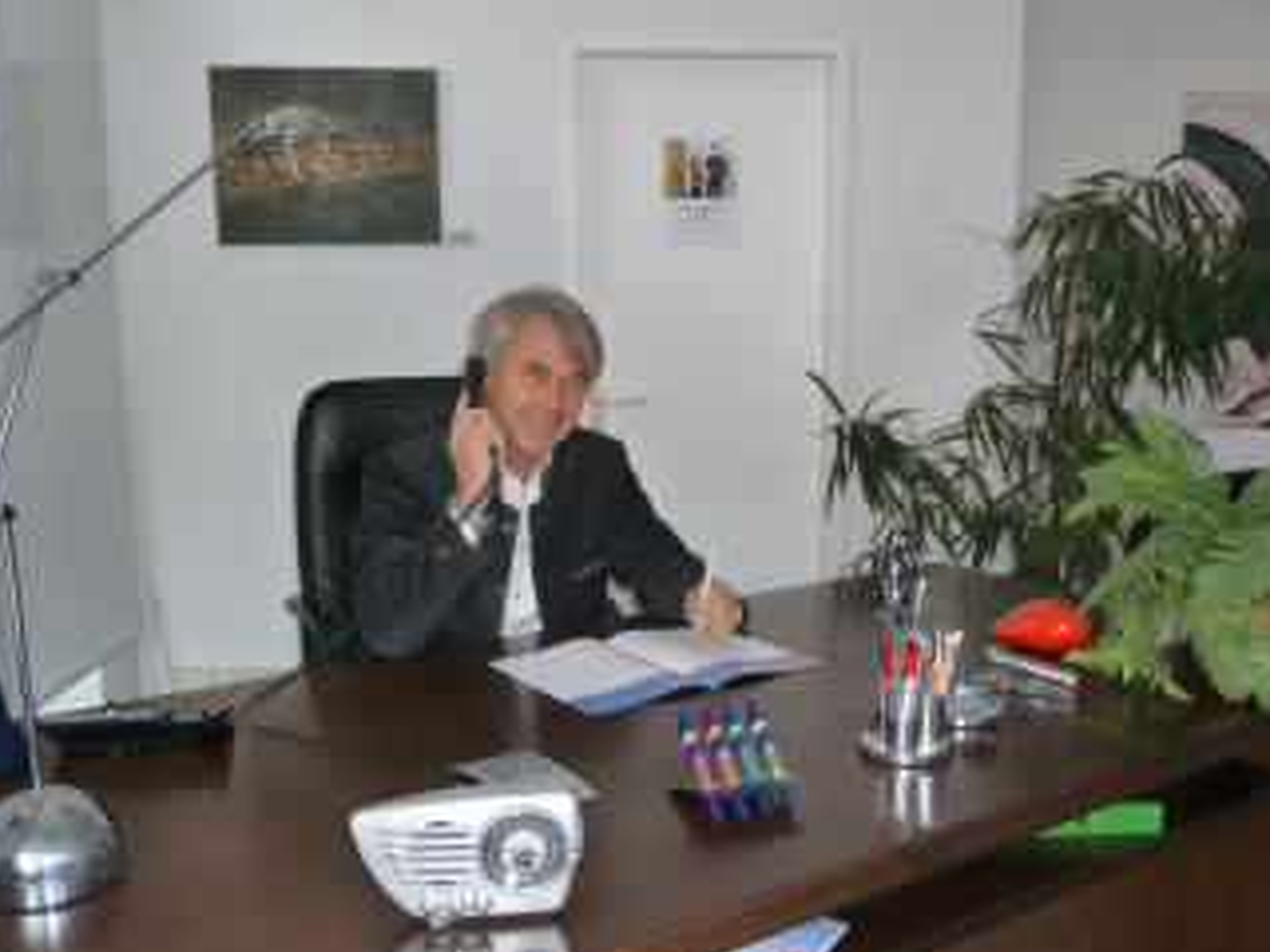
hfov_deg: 52.6
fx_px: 1284
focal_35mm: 35
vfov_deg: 40.7
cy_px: 518
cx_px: 675
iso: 200
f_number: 3.5
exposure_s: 1/30
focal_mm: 5.3
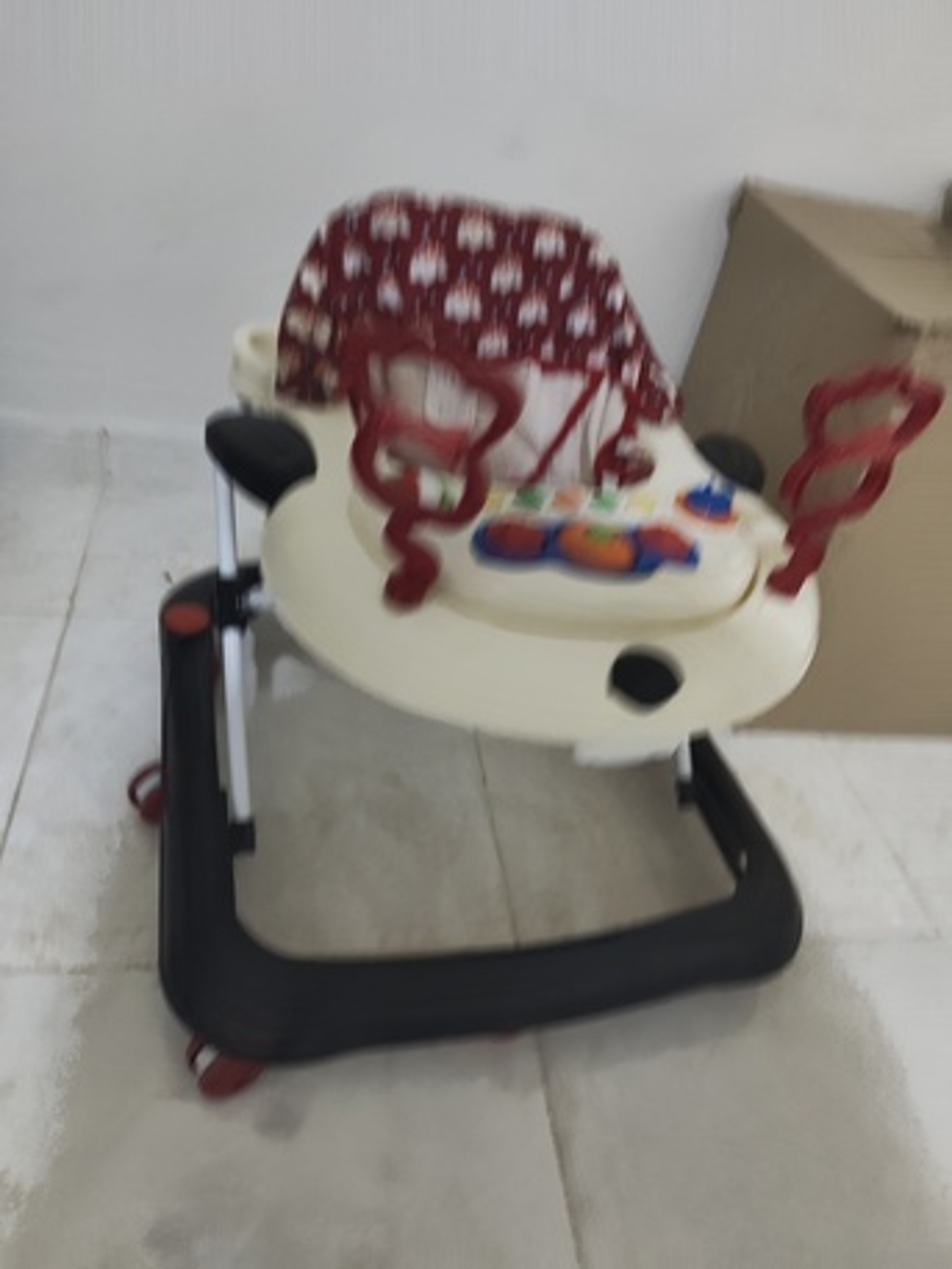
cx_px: 476
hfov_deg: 56.8
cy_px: 634
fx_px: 880
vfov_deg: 71.6
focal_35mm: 24
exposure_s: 1/33.3
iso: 2169
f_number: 1.88
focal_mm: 5.56
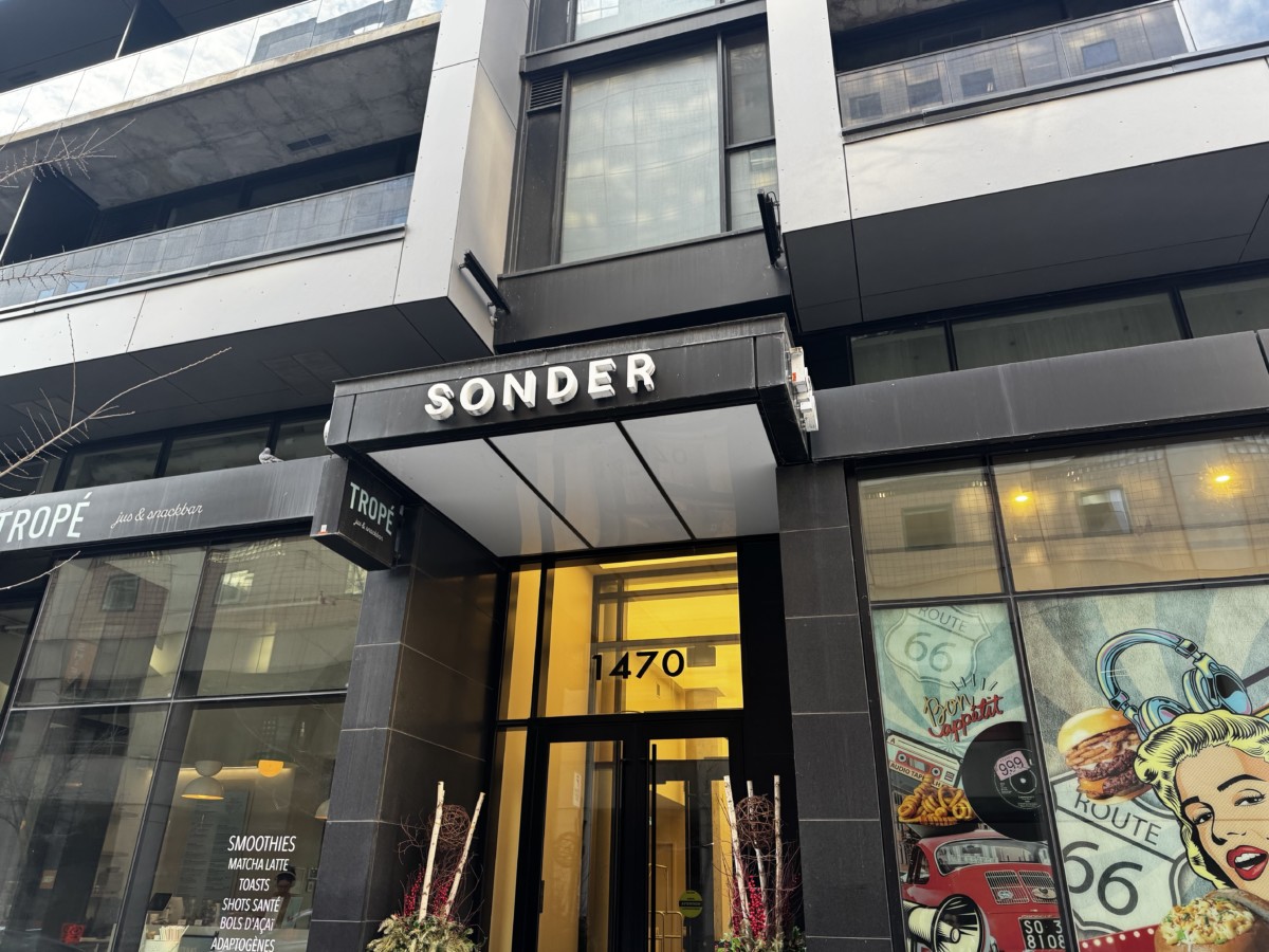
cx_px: 634
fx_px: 880
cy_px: 476
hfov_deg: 71.6
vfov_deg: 56.8
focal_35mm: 24
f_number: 1.78
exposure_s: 1/121
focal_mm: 6.76
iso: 100
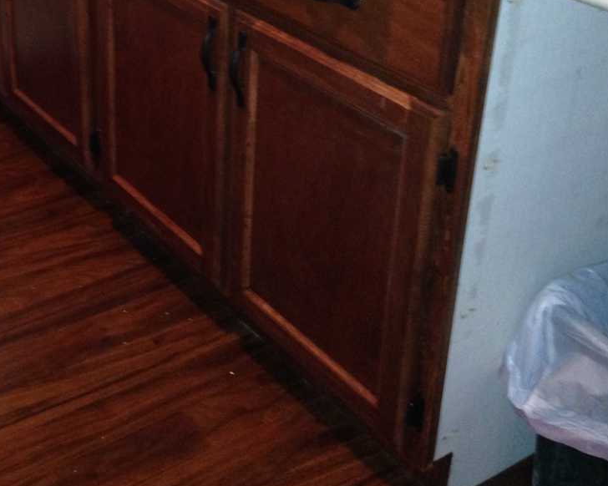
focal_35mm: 59
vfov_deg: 25.3
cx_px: 95
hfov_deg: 30.9
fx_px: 1061
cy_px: 81
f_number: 2.4
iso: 320
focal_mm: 4.12
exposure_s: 1/16
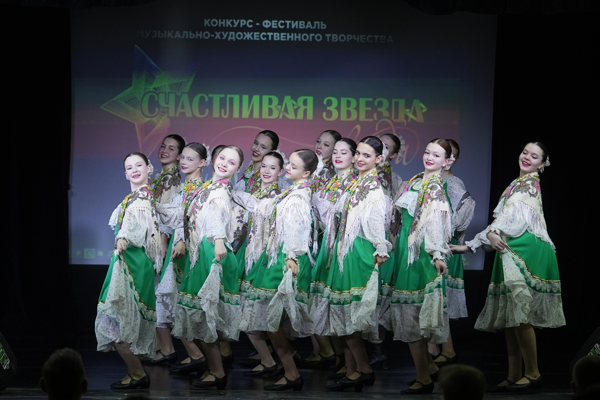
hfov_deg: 14.2
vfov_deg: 9.5
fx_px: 2417
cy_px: 200
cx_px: 300
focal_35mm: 145
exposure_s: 1/400
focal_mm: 97
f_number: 2.8
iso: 1250
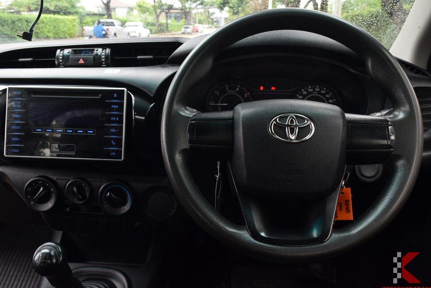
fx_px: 389
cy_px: 146
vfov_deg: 40.5
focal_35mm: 33
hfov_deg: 57.9
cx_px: 212
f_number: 9
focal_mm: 21
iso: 1250
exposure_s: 1/160
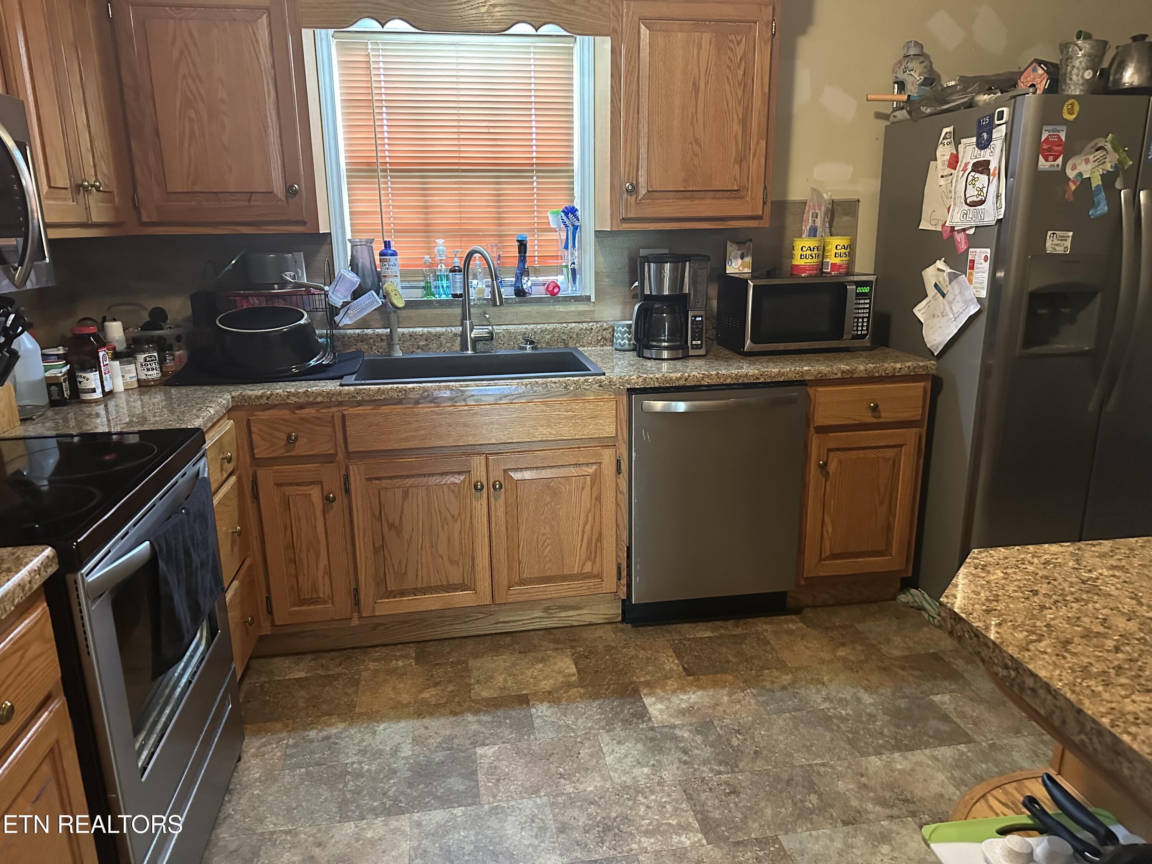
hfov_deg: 71.6
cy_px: 432
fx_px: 799
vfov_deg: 56.8
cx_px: 576
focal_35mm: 24
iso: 800
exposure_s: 1/40
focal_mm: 6.86
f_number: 1.78
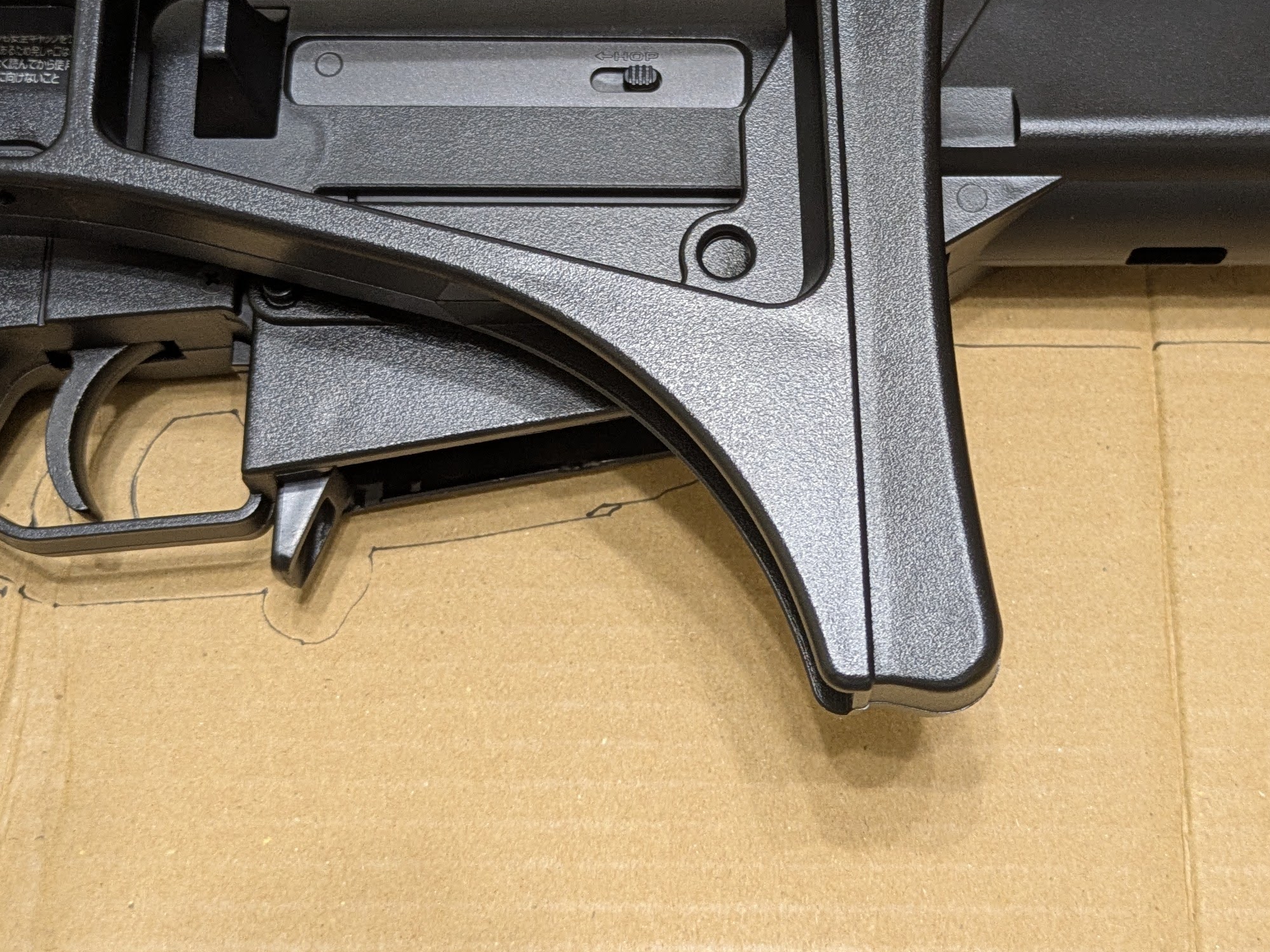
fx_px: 2128
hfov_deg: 33.1
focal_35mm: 58
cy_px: 316
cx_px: 789
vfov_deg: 25.1
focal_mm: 5.43
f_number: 1.89
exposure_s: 1/24
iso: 203
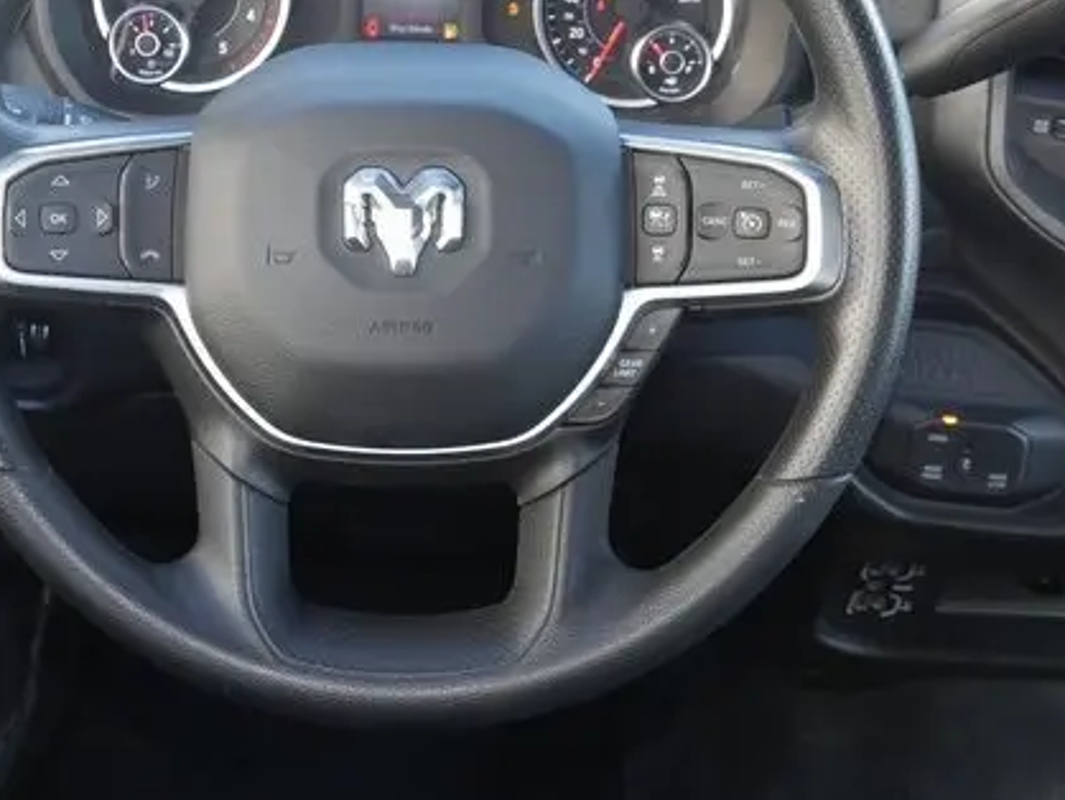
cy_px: 218
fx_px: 1601
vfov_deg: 27.7
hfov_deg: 36.6
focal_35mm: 52
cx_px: 395
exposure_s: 1/60
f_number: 5
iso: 640
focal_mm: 17
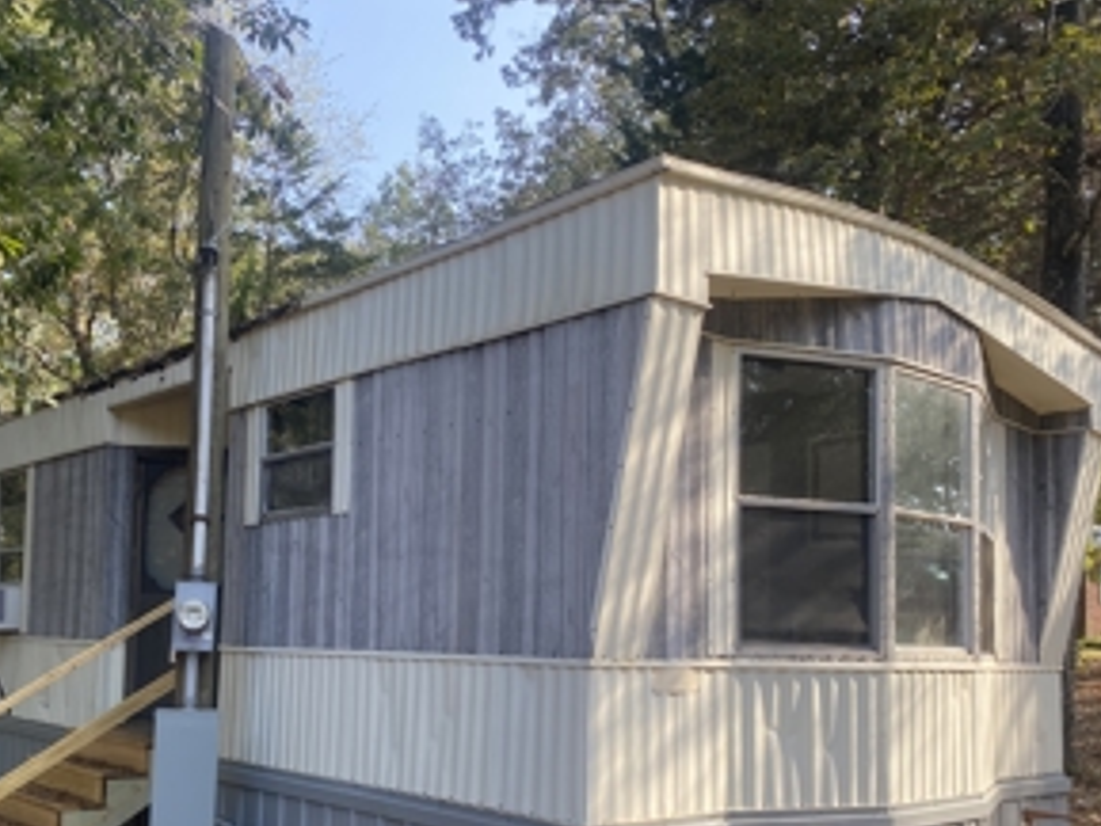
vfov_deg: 39.1
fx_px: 1145
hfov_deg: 51.1
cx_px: 461
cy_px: 567
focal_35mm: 36
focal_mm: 4.25
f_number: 1.8
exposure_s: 1/481
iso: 32
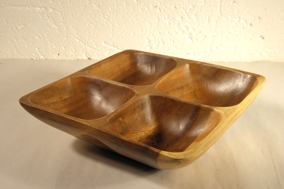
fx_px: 489
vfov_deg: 21.9
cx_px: 142
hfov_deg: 32.4
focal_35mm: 62
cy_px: 90
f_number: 4.1
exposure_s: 1/50
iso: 125
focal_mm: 10.6
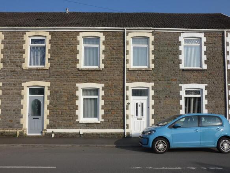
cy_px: 86
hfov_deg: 56.8
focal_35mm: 32
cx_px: 115
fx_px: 213
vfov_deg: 44.1
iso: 80
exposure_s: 1/800
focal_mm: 5.8
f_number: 4.5
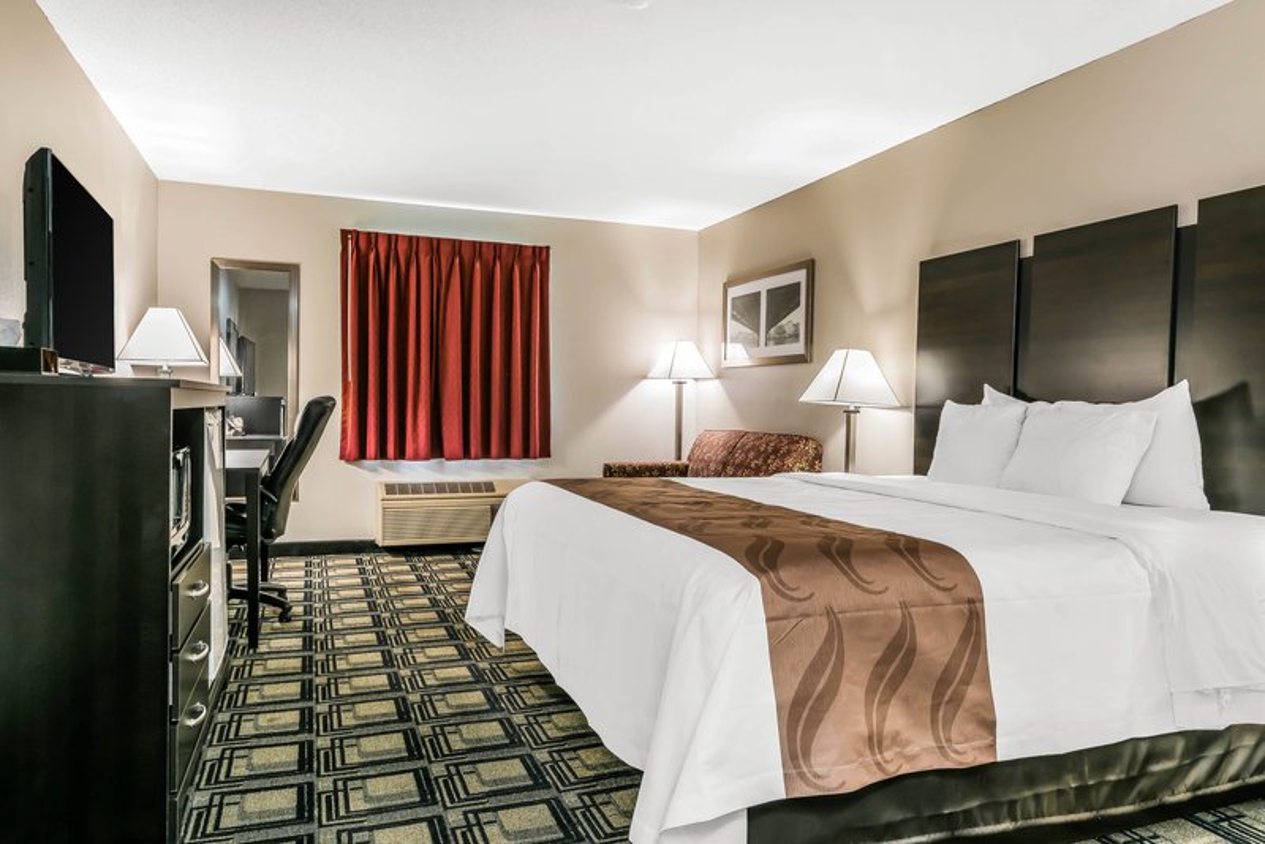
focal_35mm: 24
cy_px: 422
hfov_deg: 73.7
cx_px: 632
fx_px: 844
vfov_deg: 53.2
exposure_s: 1/3
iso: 400
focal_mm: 24
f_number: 13
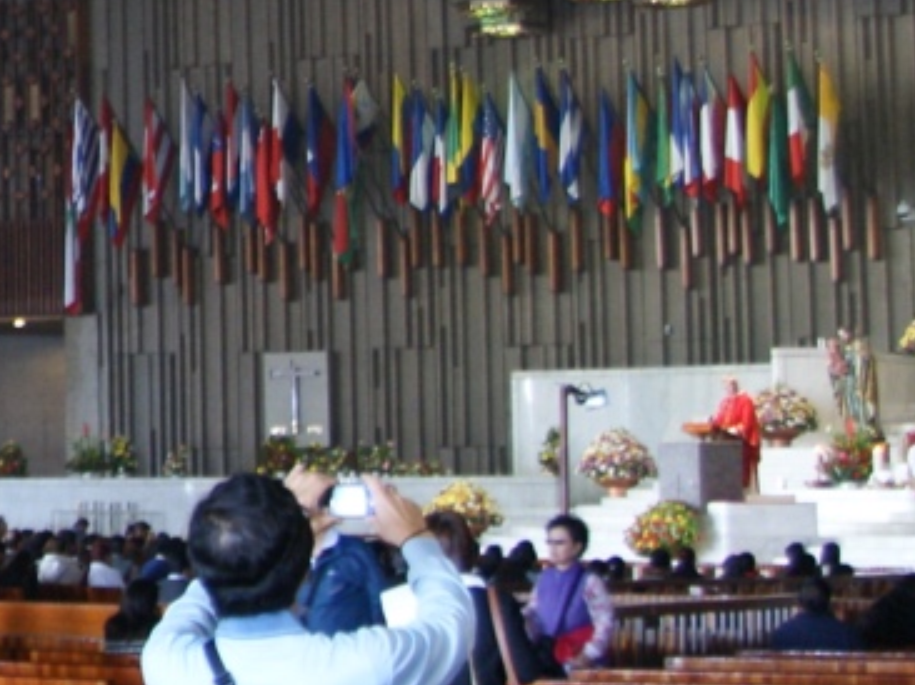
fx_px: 3328
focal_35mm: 126
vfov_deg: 11.7
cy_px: 88
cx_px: -518
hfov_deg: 14.4
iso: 400
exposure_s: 1/25
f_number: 3.5
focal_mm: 20
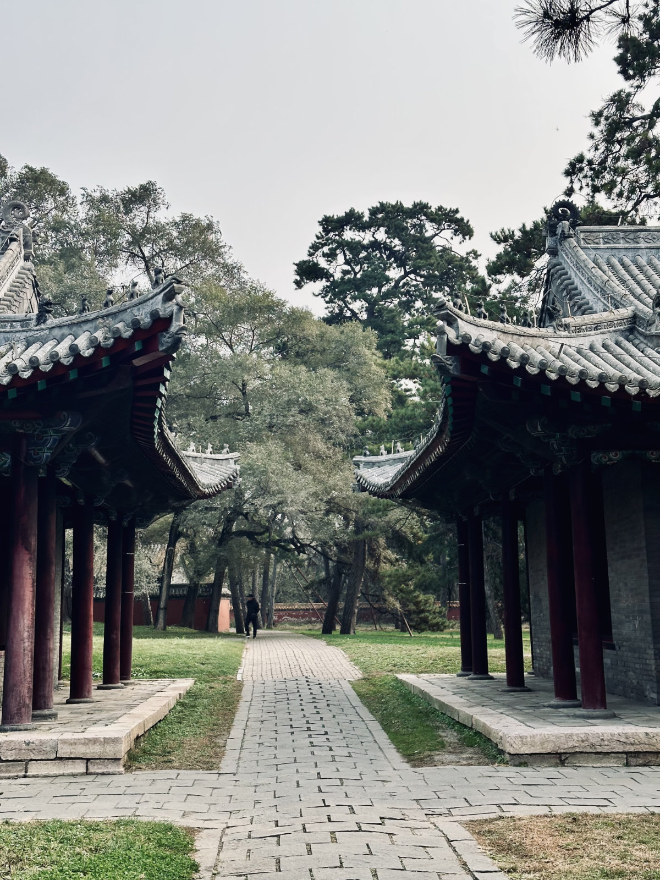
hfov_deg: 30.3
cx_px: 330
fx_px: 1220
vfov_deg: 39.7
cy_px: 440
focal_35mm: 48
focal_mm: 6.9
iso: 64
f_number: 1.8
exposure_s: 1/2304
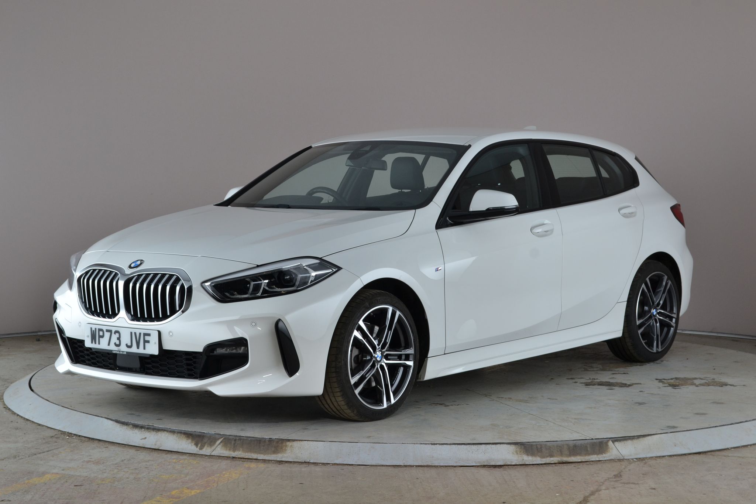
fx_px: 1449
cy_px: 252
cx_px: 378
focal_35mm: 69
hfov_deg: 29.2
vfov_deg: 19.7
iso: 220
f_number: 10
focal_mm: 46
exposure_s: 1/8
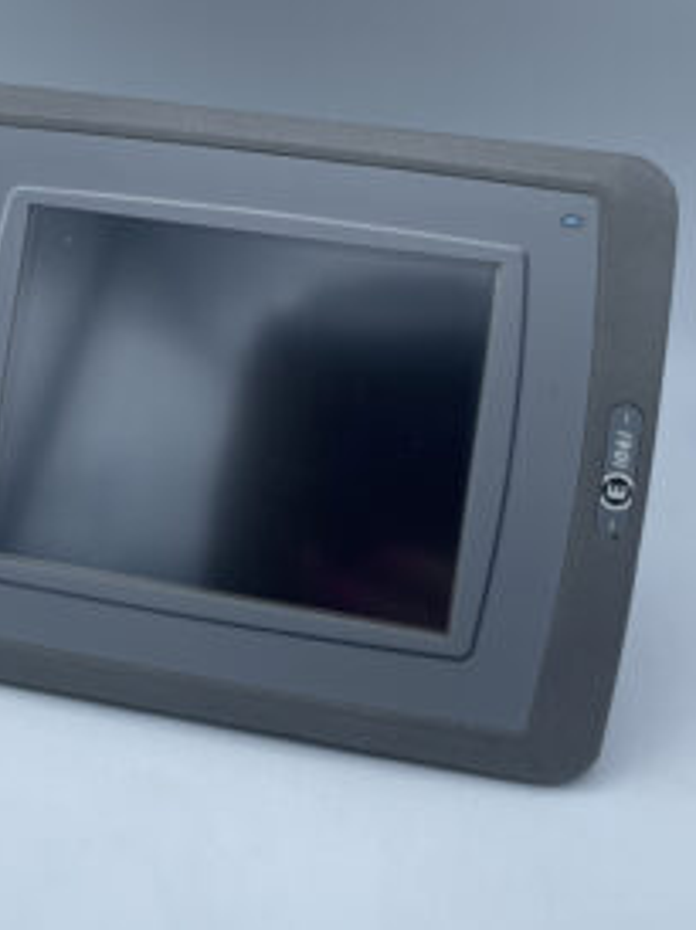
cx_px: 255
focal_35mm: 38
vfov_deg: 48.7
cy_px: 377
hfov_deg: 37.4
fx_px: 1020
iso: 32
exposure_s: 1/1335
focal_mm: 4.2
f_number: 1.6
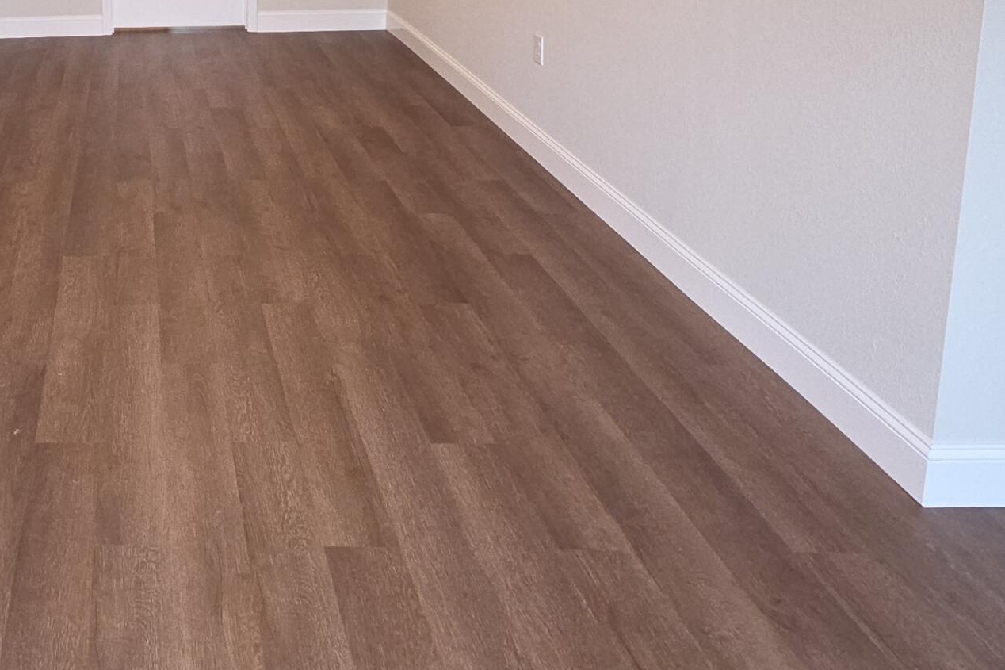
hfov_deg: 52.4
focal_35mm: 32
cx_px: 120
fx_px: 893
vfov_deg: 35.8
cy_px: -46
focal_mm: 2.2
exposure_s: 1/60
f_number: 1.9
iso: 125
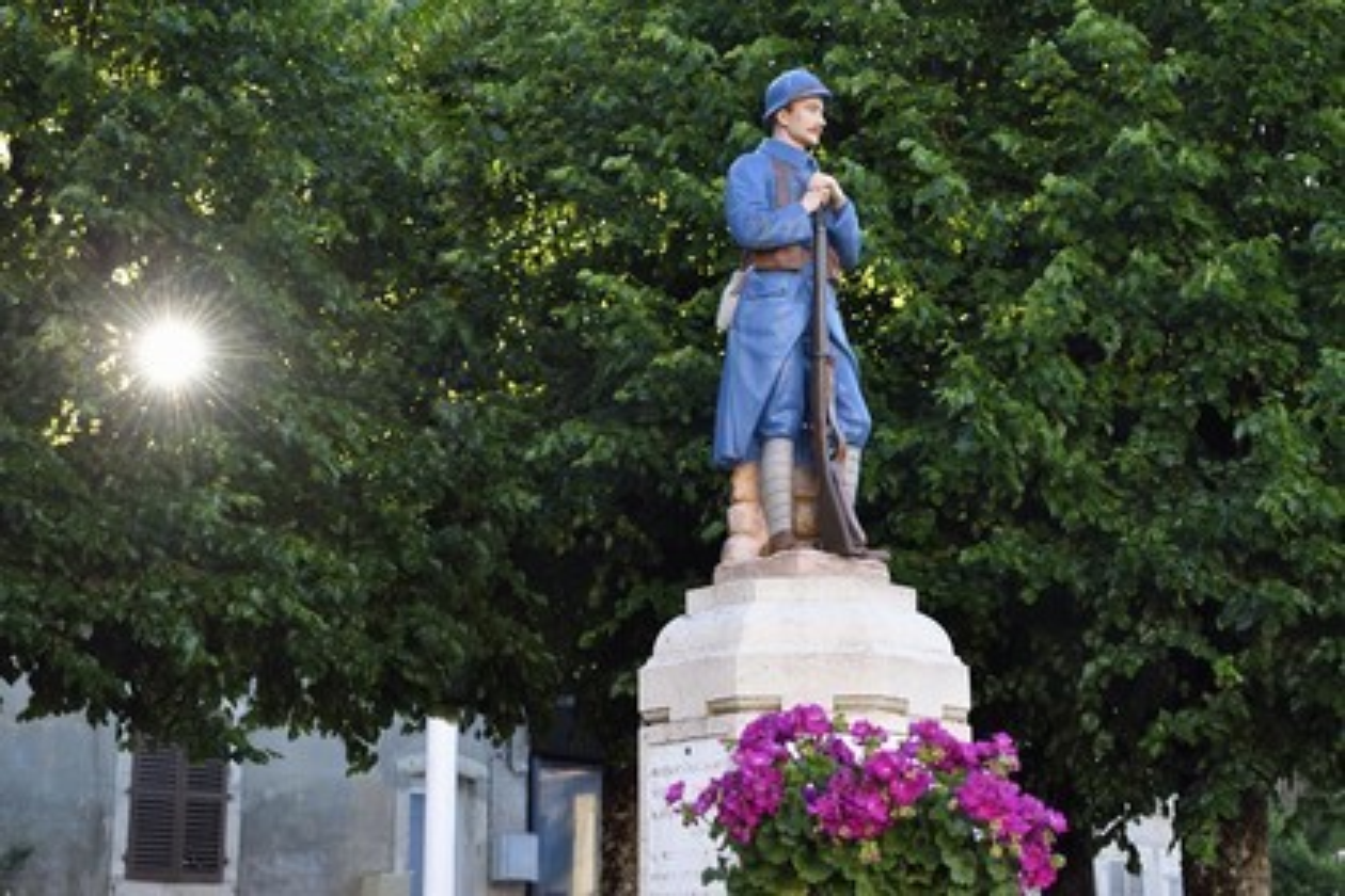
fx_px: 2615
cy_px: 448
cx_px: 672
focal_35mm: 70
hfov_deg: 28.8
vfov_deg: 19.5
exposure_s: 1/80
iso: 200
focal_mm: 70
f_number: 7.1
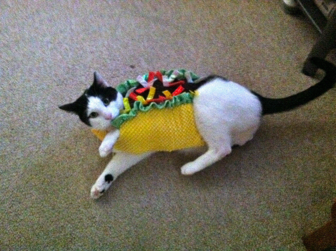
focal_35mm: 35
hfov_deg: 52.7
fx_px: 339
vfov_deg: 40.6
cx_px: 168
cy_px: 126
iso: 1000
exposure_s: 1/15
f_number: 2.8
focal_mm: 3.85
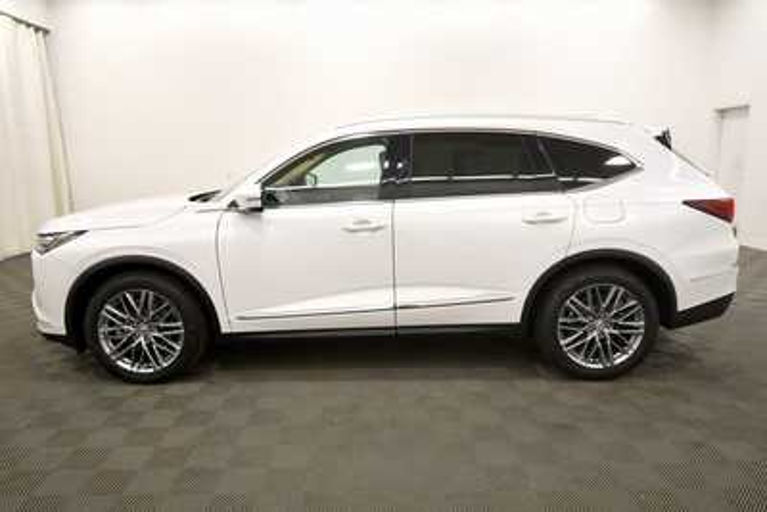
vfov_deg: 51.3
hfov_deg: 71.5
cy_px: 256
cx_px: 384
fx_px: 533
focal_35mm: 25
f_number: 5.3
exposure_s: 1/200
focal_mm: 17
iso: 800
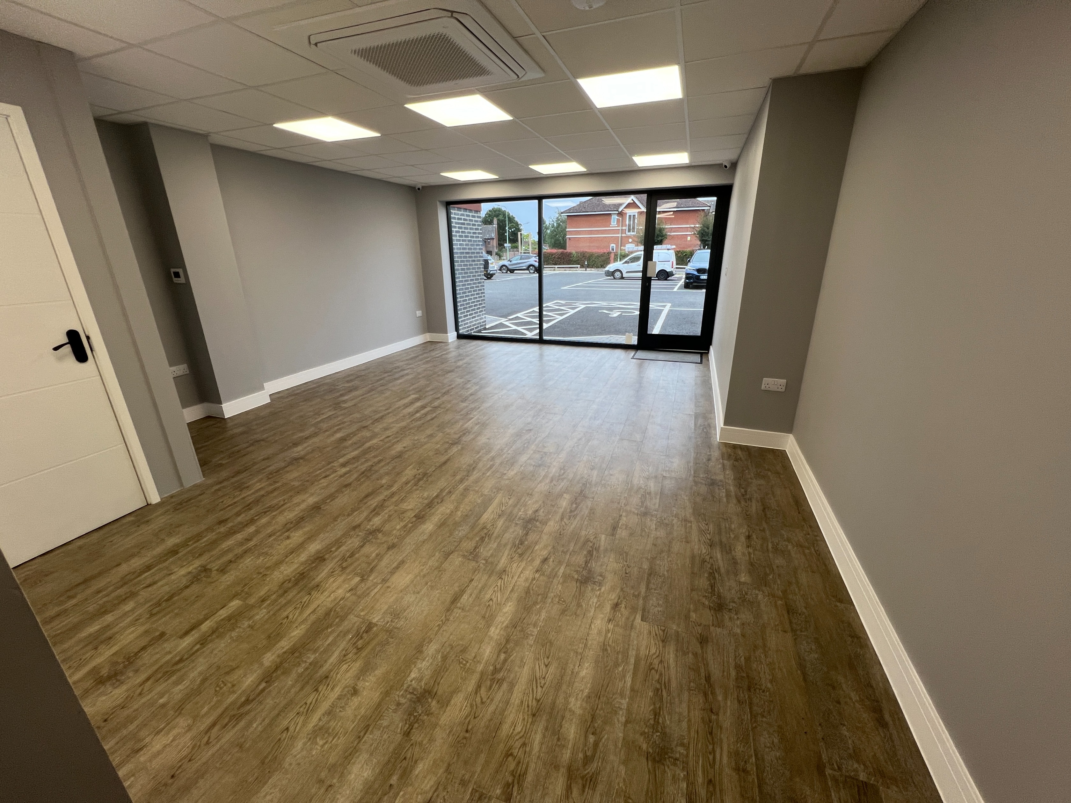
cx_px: 536
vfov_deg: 89.9
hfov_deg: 106.2
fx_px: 402
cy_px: 402
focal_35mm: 13
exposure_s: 1/100
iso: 64
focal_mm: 1.57
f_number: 1.8
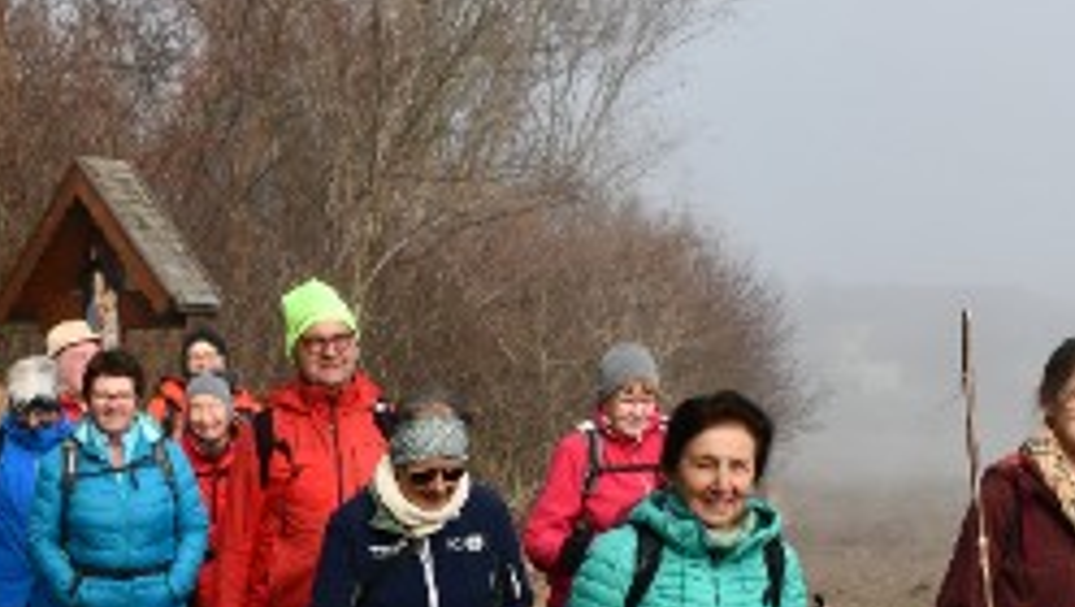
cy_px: 614
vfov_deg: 13.9
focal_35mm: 86
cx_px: 511
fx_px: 2454
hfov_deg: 24.7
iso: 100
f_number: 8
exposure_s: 1/250
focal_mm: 20
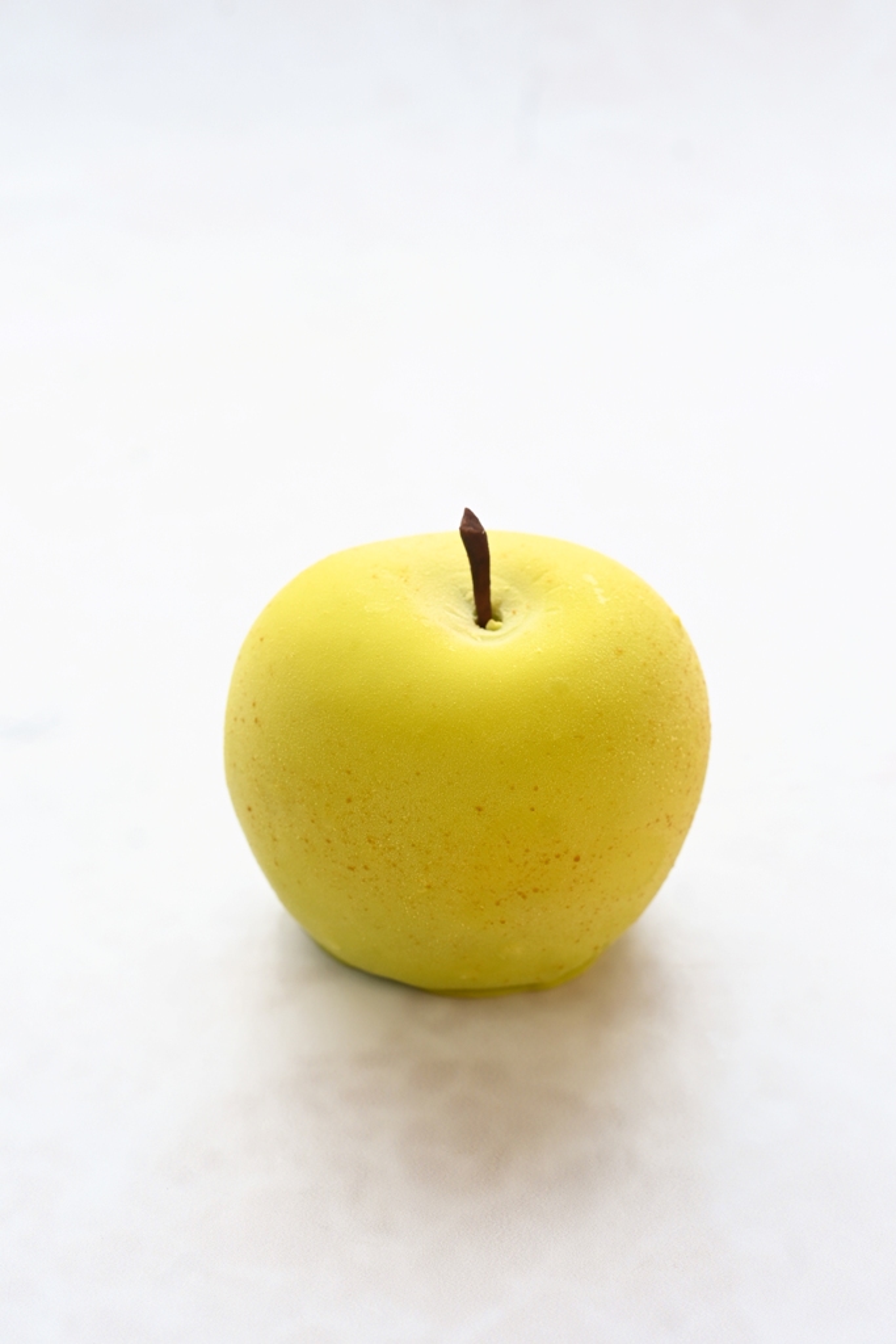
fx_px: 2799
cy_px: 672
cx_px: 448
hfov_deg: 18.2
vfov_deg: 27.0
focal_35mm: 75
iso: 160
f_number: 6.3
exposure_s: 1/80
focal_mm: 50
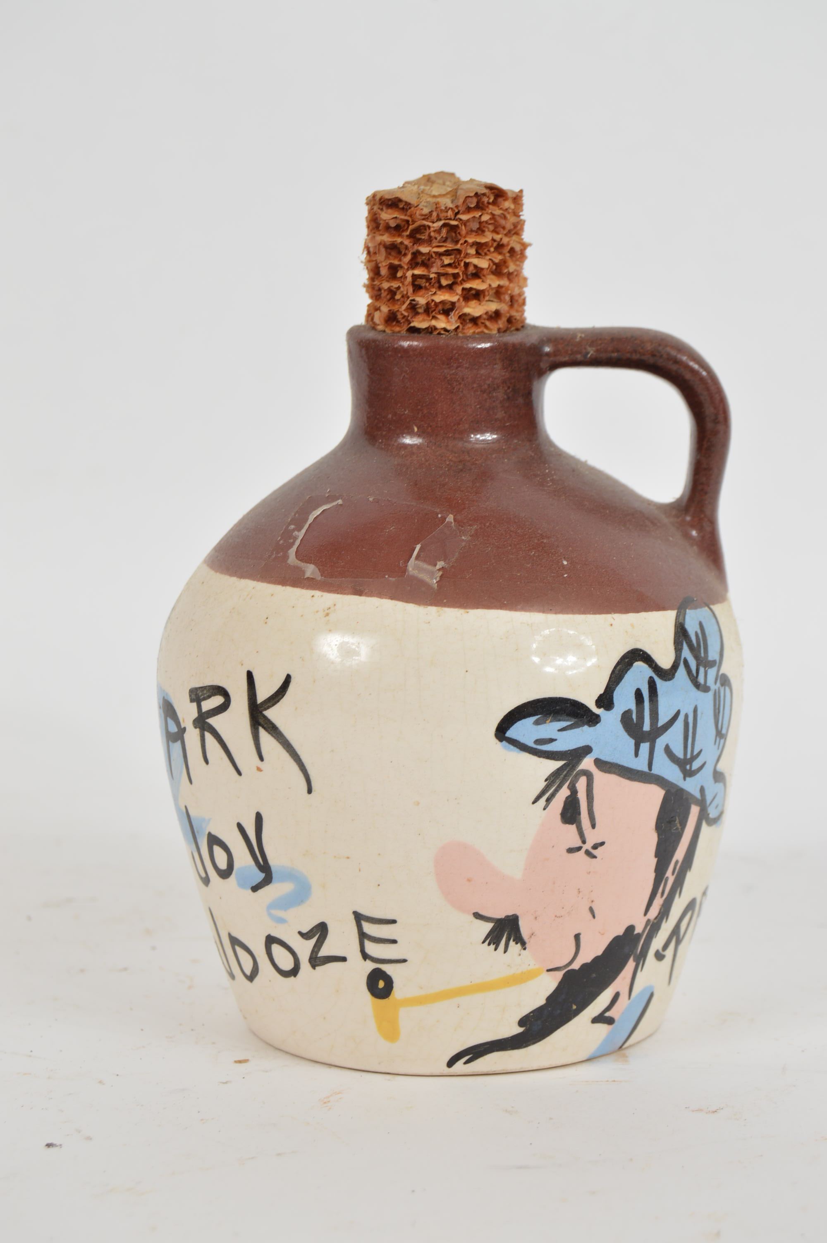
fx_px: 2848
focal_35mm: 82
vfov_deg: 24.6
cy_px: 622
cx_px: 414
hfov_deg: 16.5
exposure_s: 1/80
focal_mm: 55
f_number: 9
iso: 100
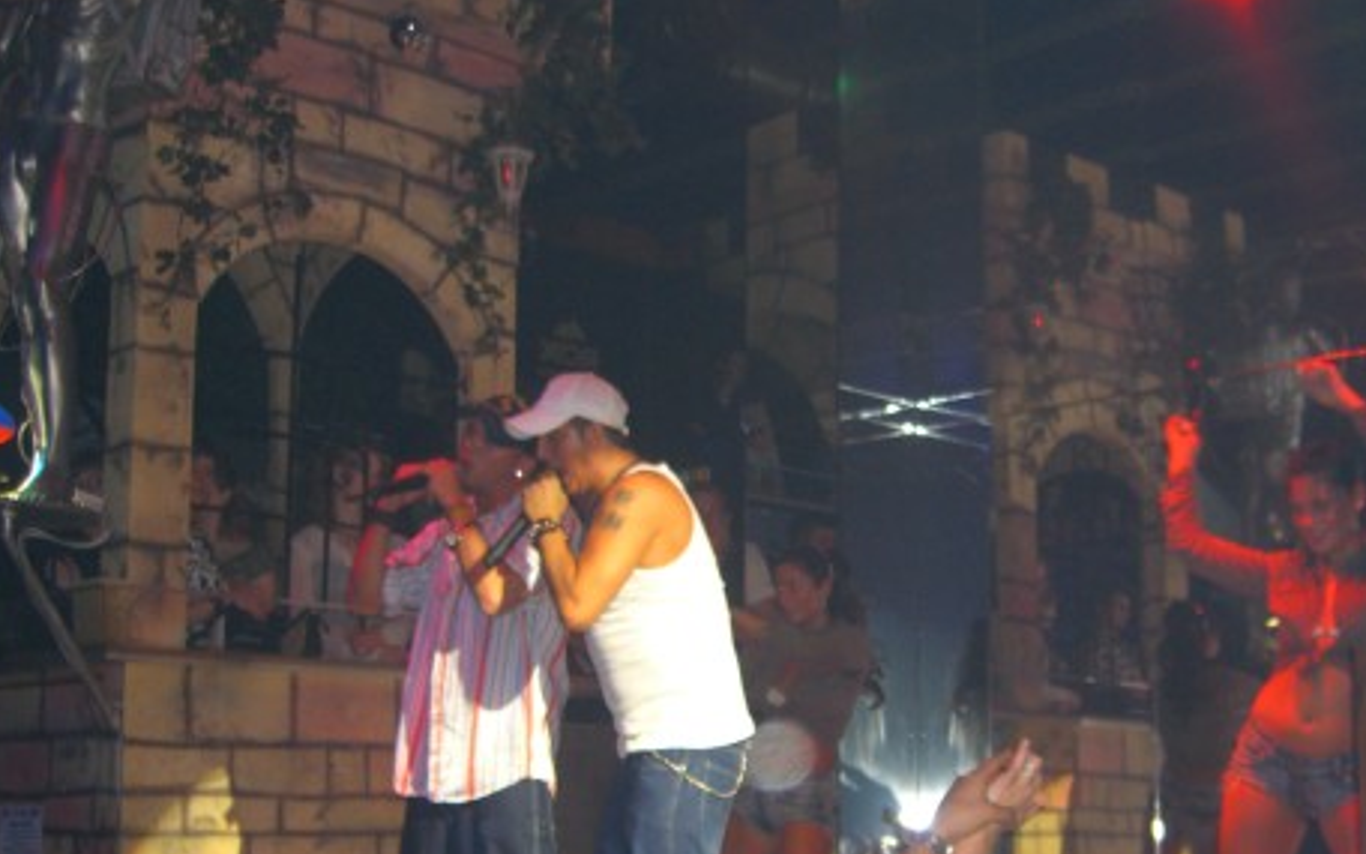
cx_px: 821
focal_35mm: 53
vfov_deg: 24.2
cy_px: 617
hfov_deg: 38.0
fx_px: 1973
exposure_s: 1/60
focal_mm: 7.9
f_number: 2.8
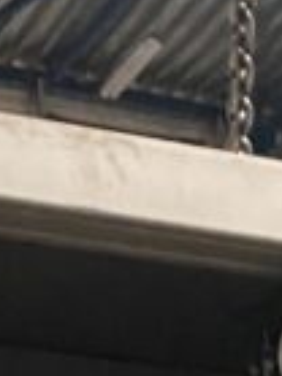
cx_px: 304
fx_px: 2089
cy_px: 1355
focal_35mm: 192
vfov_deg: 7.9
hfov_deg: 7.7
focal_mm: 4.25
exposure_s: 1/33
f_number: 1.8
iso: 640
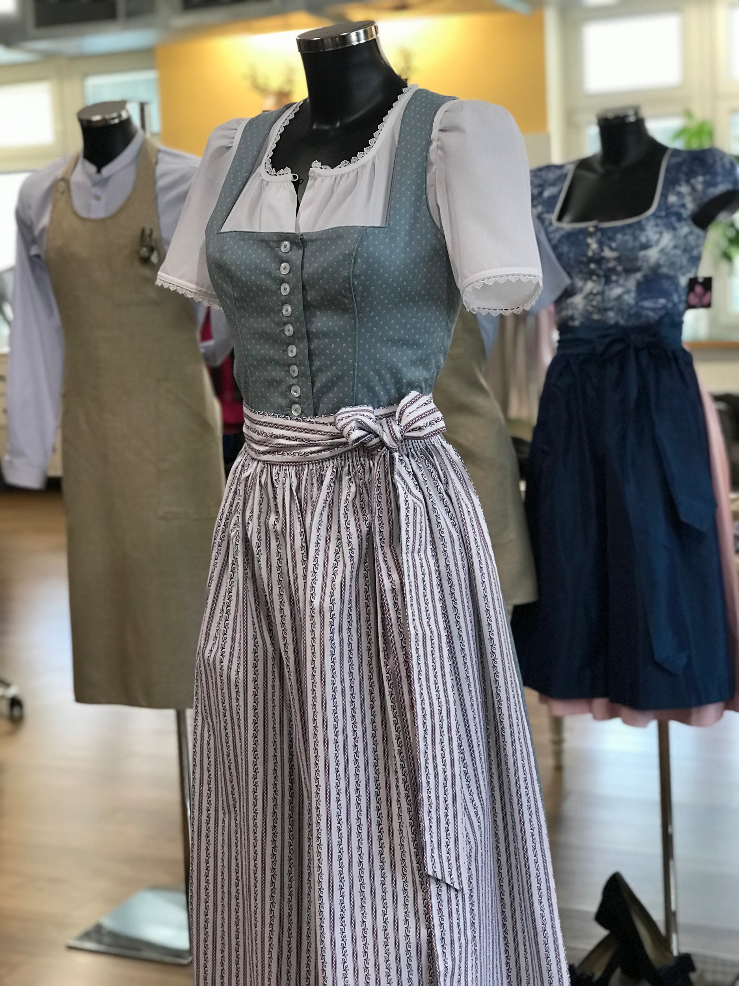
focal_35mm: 57
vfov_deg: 33.8
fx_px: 1622
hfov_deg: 25.7
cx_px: 370
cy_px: 493
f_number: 2.8
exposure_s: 1/50
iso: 125
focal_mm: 6.6
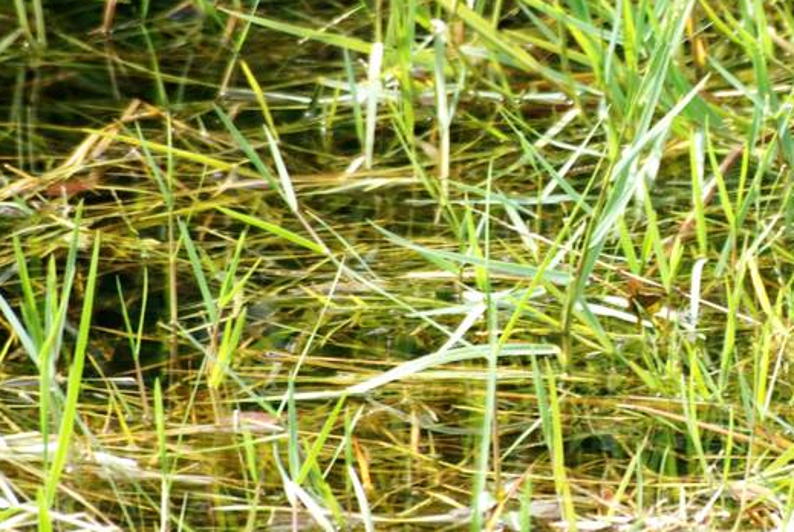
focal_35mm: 1386
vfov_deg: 1.0
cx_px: 924
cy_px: 54
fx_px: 30621
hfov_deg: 1.5
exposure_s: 1/160
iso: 400
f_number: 10
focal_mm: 300
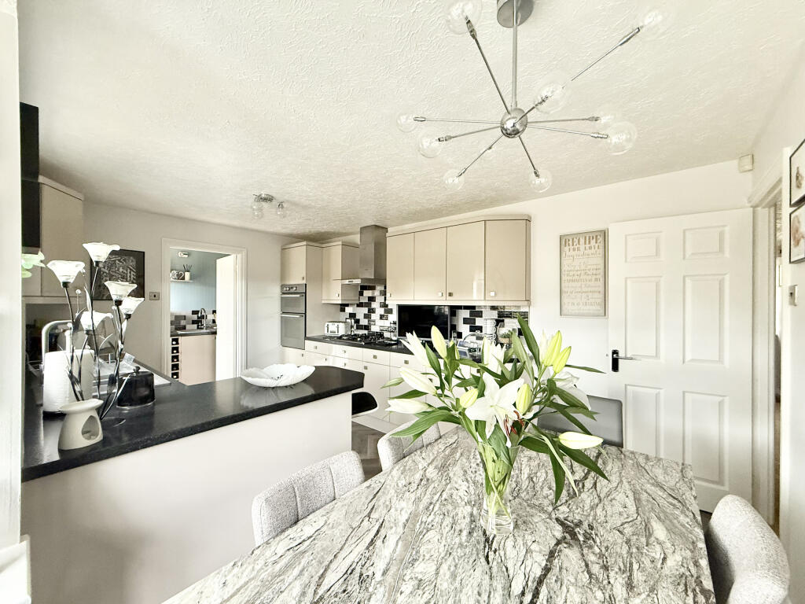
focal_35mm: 14
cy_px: 302
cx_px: 402
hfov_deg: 102.1
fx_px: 326
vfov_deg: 85.7
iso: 400
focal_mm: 2.22
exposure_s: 1/60
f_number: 2.2
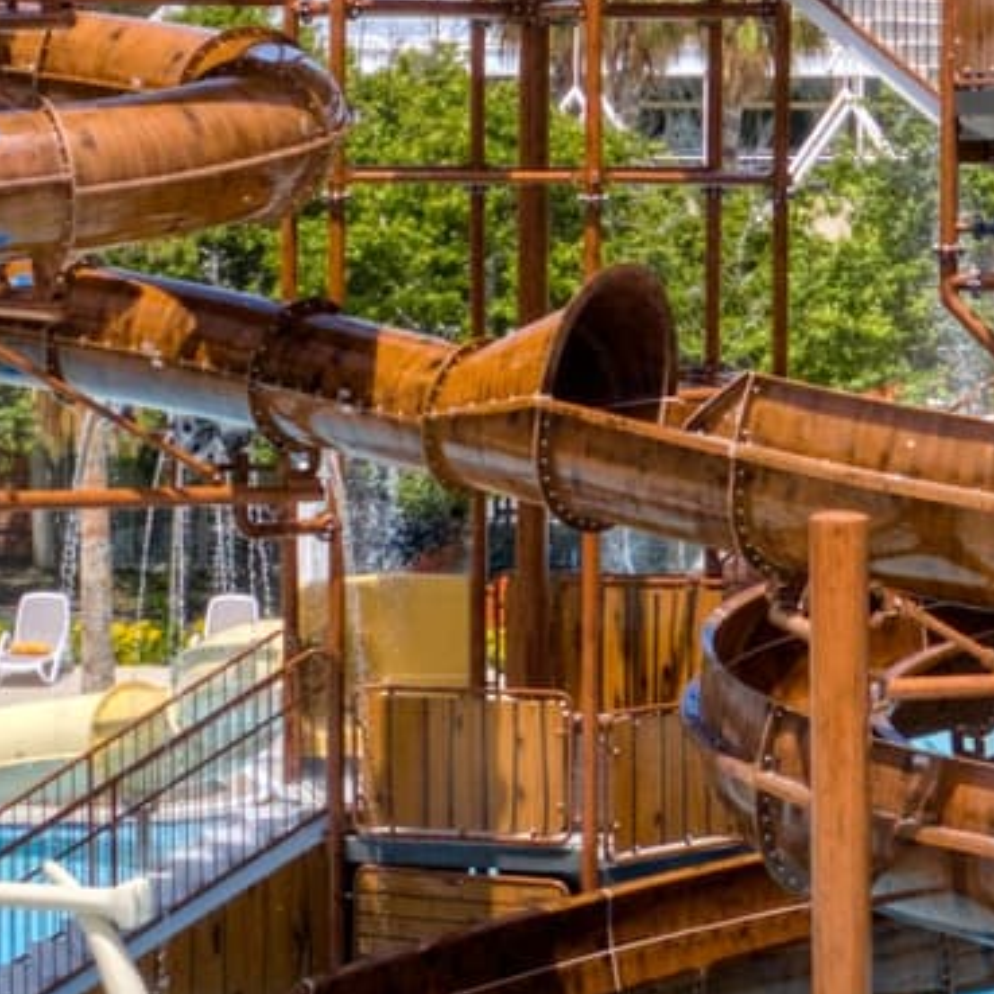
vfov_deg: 13.5
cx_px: 1261
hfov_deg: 13.1
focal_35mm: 129
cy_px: 185
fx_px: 4191
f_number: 6.3
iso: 100
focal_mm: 10.26
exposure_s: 1/640
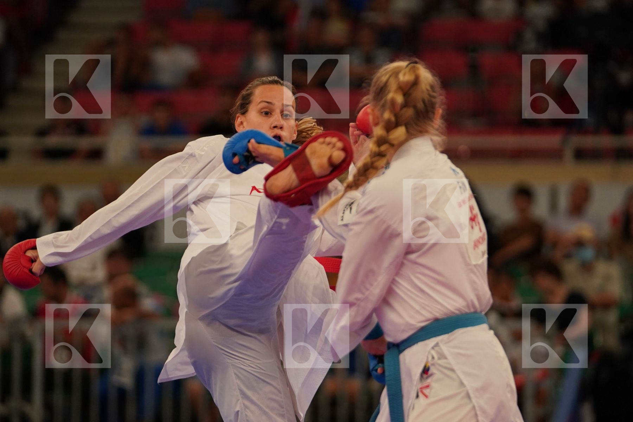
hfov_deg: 7.8
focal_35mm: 264
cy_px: 211
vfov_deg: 5.2
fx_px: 4642
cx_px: 316
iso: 1250
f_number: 2.8
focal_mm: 176
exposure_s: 1/1000
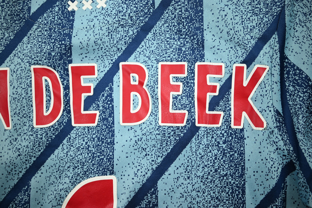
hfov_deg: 59.5
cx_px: 156
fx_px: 273
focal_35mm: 32
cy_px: 104
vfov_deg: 41.7
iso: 200
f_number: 4.8
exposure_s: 1/125
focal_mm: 31.5
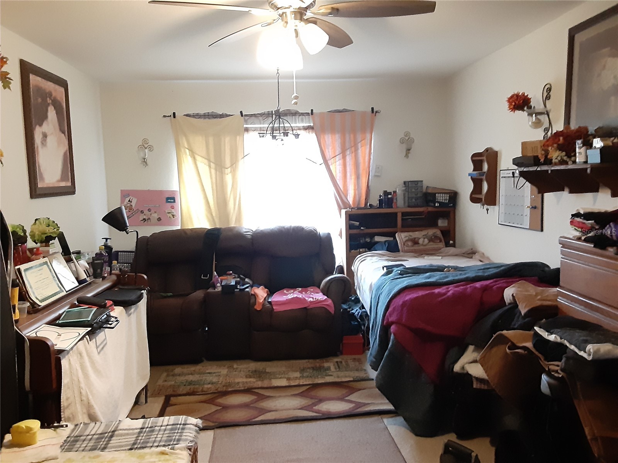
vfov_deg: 51.4
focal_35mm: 27
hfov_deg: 65.3
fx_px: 482
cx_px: 309
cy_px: 232
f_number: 1.9
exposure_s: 1/24
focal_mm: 2.91
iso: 500
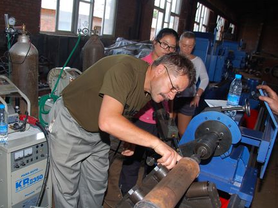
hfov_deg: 59.8
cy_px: 105
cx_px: 125
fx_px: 241
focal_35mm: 30
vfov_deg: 46.8
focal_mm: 18
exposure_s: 1/60
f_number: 4
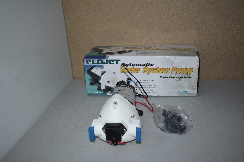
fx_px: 244
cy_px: 81
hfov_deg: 53.1
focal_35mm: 36
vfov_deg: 36.9
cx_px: 122
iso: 400
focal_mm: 24
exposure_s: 1/80
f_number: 3.8
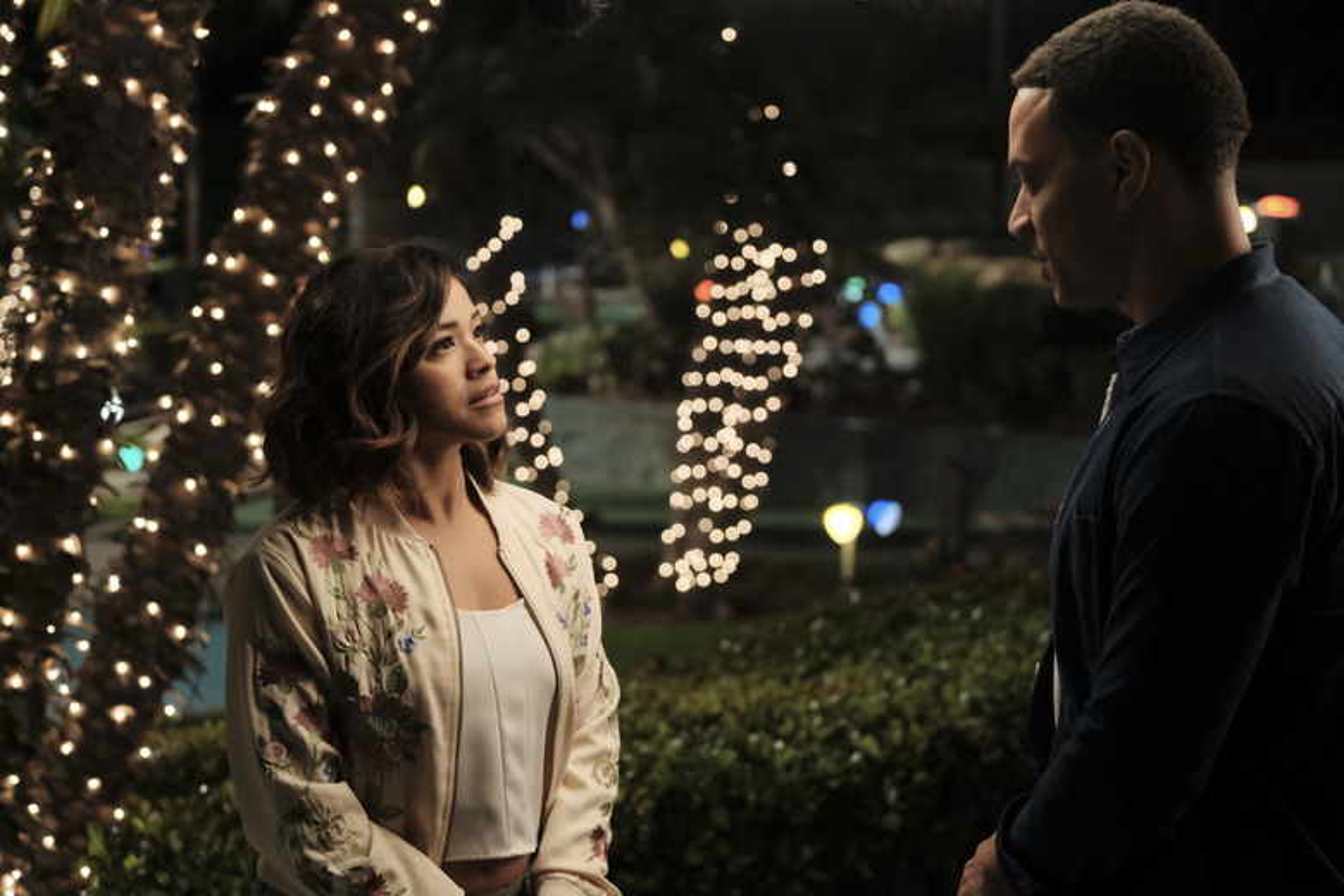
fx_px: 2800
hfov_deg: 27.0
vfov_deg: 18.2
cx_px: 672
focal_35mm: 75
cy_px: 448
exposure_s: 1/100
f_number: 2.8
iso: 4000
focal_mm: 50
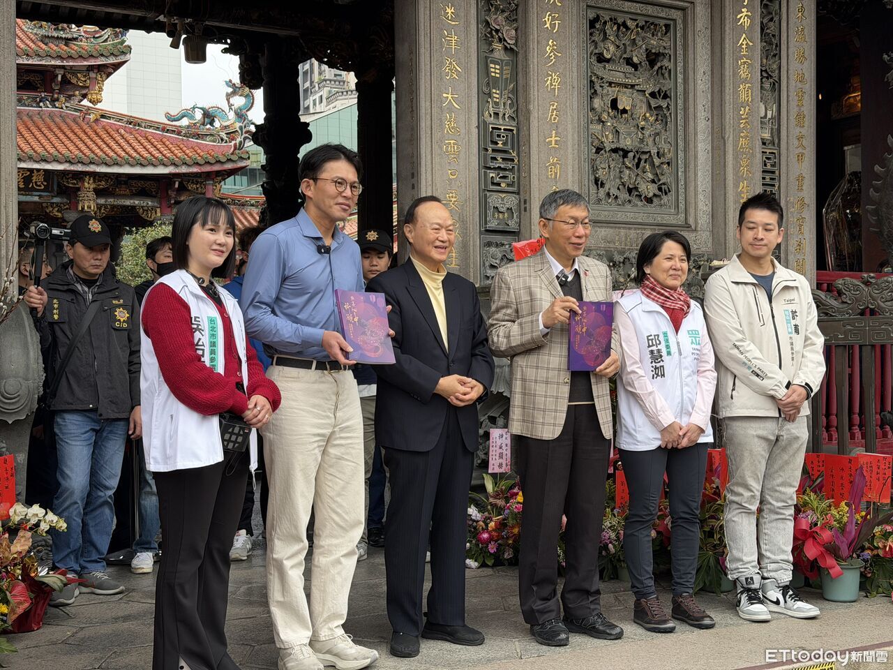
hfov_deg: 39.7
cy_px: 335
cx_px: 446
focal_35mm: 48
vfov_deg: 30.3
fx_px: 1238
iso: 64
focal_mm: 6.76
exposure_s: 1/256
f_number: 1.78
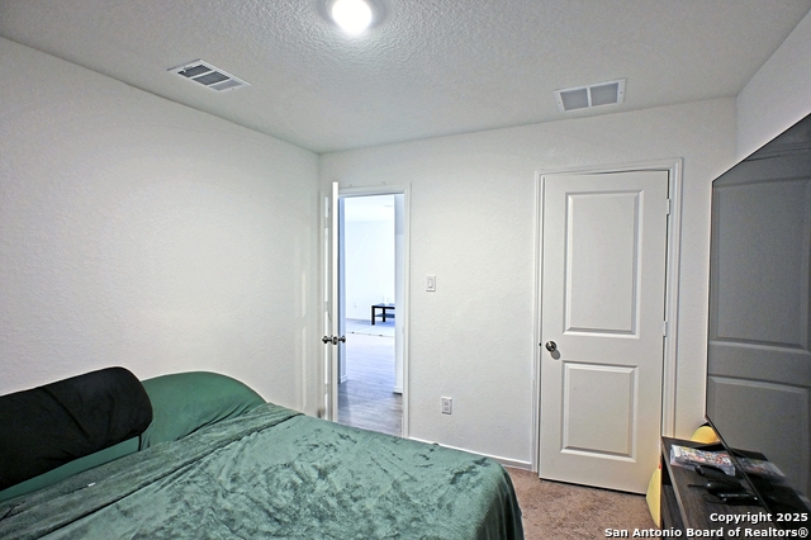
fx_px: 405
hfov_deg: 90.0
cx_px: 406
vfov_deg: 67.3
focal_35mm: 18
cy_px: 270
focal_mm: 12
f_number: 3.5
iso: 450
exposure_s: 1/20
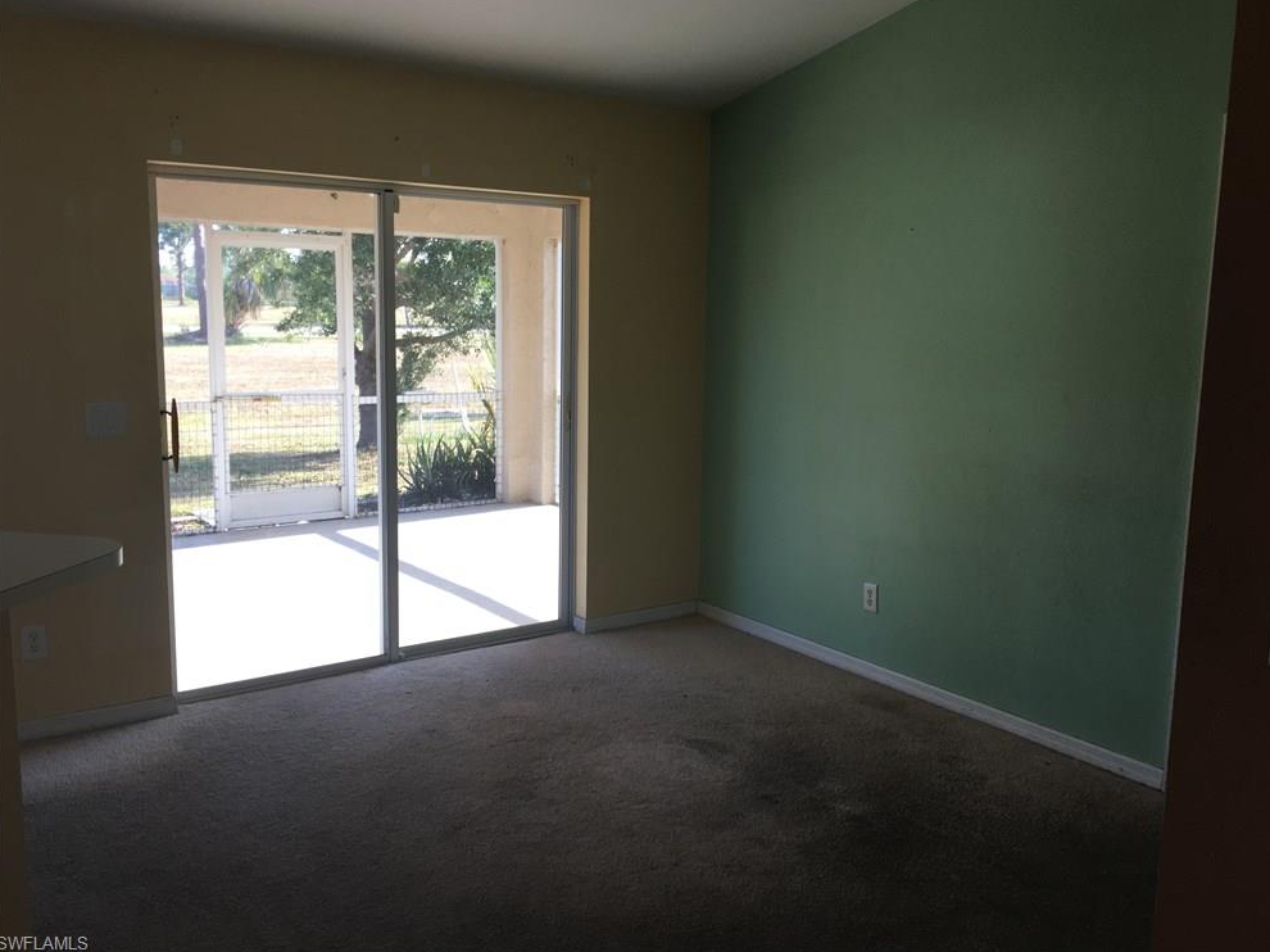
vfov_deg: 46.8
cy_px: 463
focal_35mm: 30
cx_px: 650
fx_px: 1100
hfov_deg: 60.0
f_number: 2.2
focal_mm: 4.15
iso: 40
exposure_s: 1/120
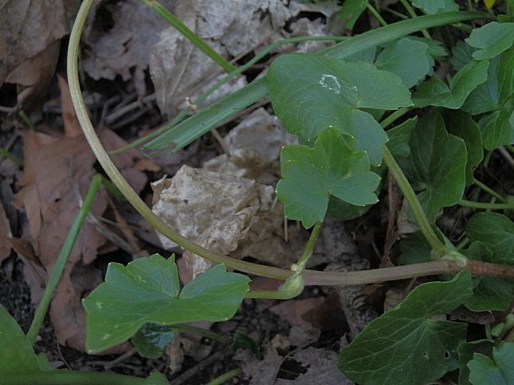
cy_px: 192
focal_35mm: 37
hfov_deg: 50.1
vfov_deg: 38.7
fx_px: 549
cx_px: 257
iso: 320
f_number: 3.9
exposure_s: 1/320
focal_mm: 6.7
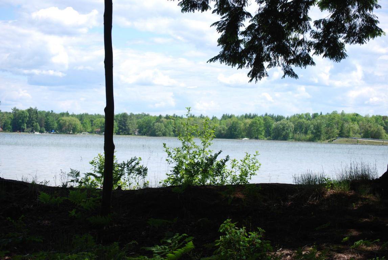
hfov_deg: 24.6
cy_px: 130
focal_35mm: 82
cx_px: 194
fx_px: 890
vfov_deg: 16.6
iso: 100
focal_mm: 55
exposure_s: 1/250
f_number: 8
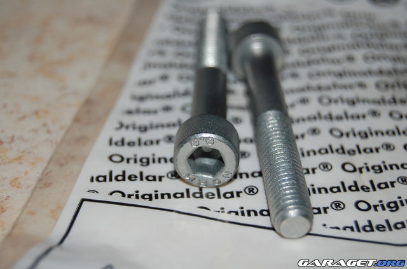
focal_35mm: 82
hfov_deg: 24.7
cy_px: 134
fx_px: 931
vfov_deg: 16.5
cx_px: 204
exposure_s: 1/125
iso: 200
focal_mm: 55
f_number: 5.6
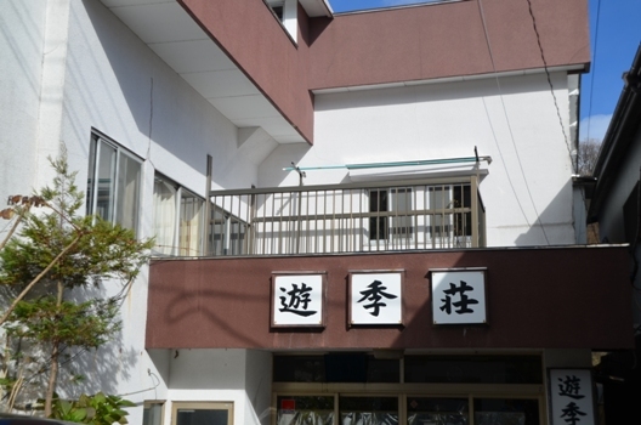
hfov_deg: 41.2
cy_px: 212
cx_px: 320
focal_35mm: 48
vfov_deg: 28.0
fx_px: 853
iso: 100
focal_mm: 32
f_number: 9
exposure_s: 1/320
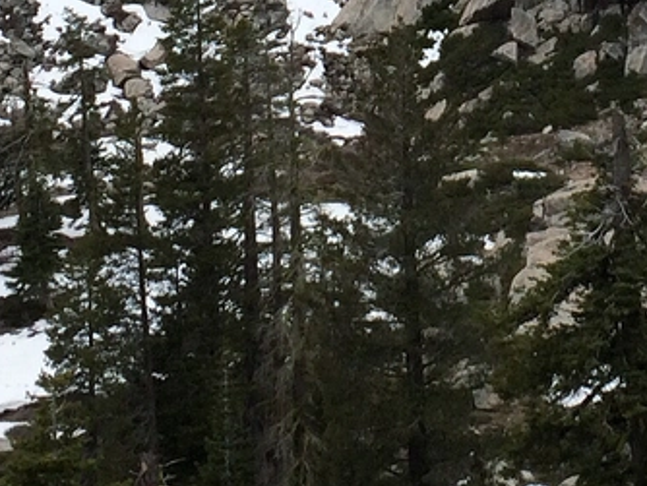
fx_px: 2338
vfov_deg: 11.4
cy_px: -211
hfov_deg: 15.6
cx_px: 539
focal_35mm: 125
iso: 32
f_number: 2.2
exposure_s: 1/2283
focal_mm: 4.15
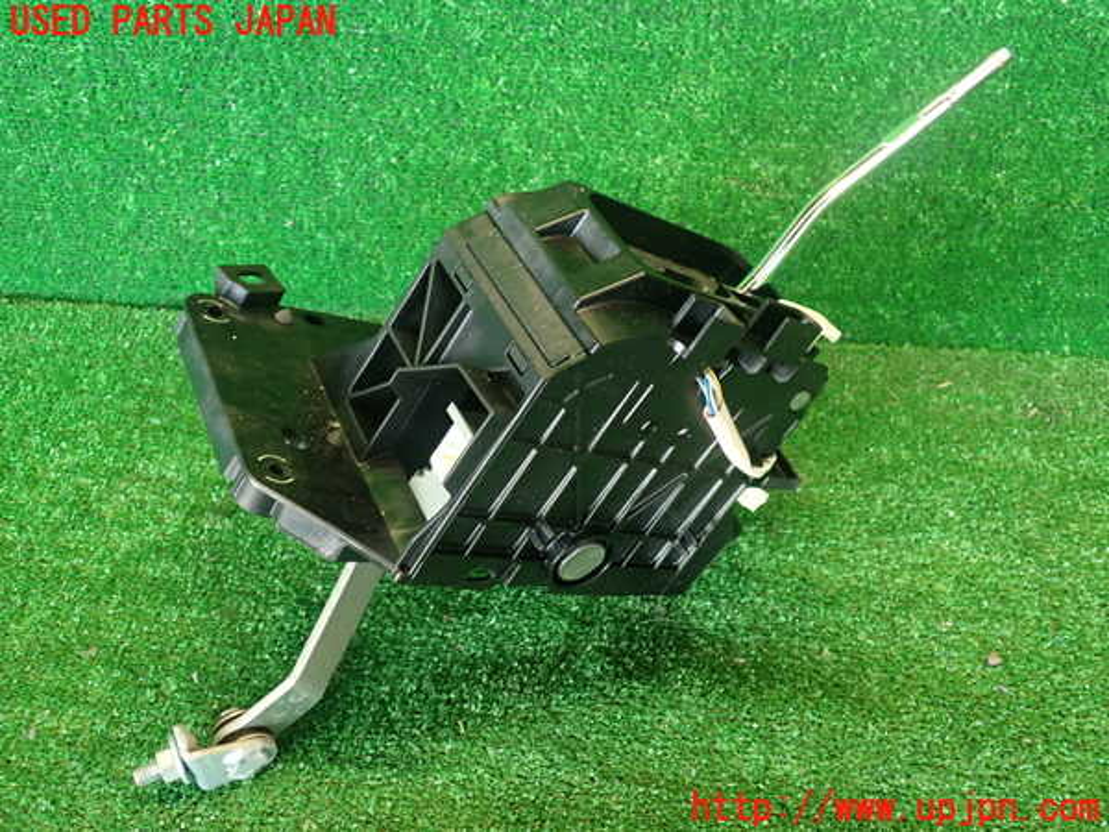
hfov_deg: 56.8
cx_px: 554
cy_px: 416
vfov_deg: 44.2
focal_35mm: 32
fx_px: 1025
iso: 320
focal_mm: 5.79
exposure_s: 1/30
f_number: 2.4
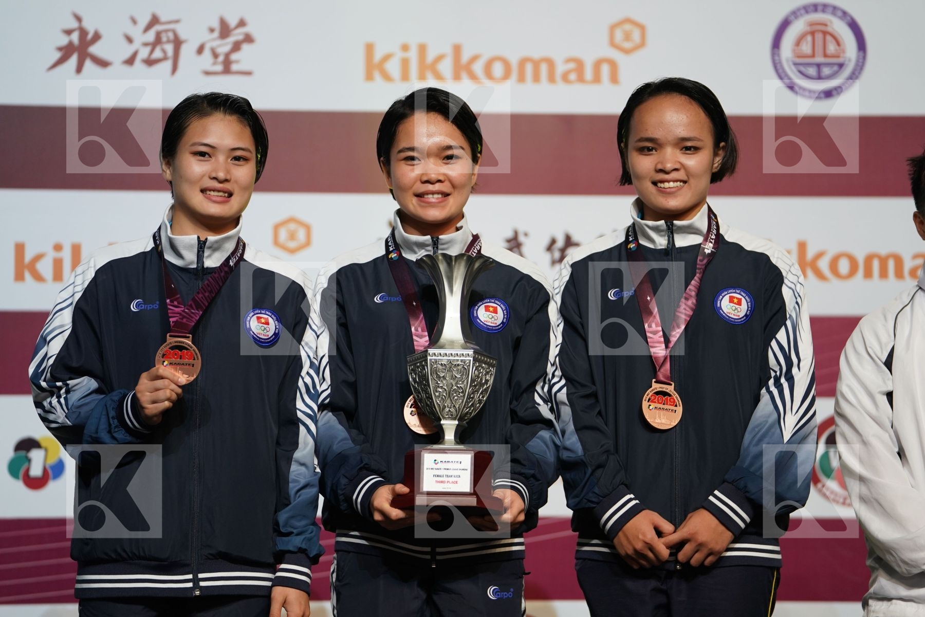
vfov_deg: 9.1
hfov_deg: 13.7
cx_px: 462
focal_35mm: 150
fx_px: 3854
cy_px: 308
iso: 1000
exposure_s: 1/250
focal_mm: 150
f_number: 2.8
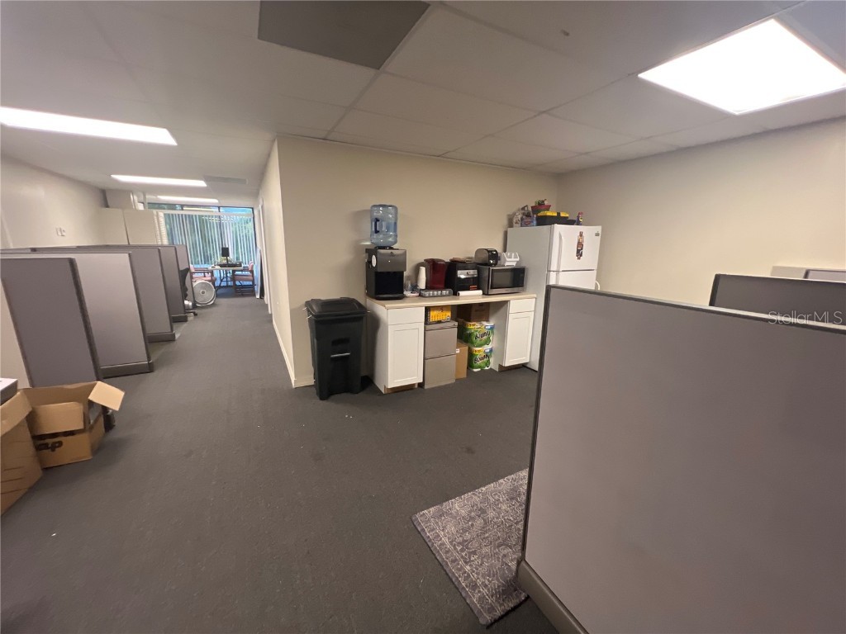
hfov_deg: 106.2
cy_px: 317
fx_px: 318
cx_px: 423
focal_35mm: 13
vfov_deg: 89.9
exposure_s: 1/60
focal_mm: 1.57
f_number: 1.8
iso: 400
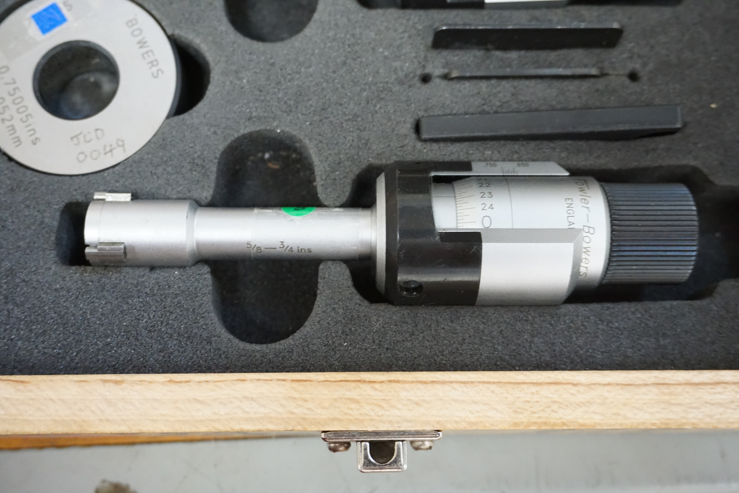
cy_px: 246
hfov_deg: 49.6
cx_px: 370
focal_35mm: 39
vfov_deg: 34.2
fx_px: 800
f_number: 4.5
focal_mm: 26
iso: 3200
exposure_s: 1/30
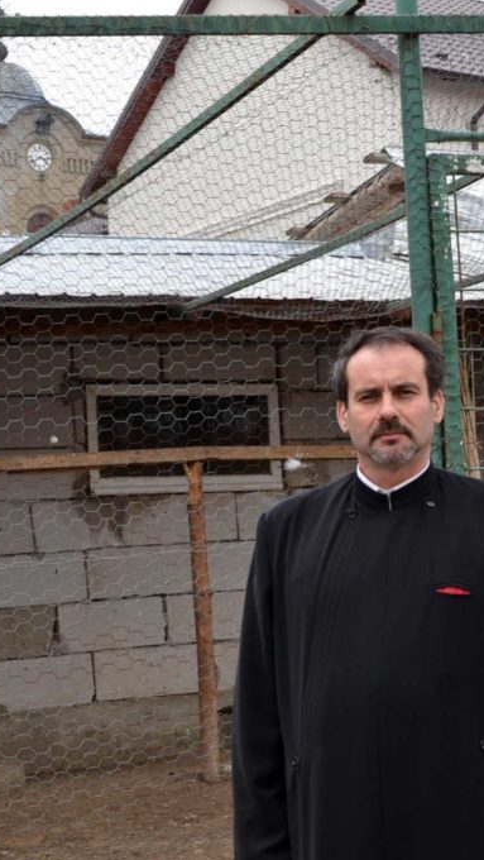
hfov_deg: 14.5
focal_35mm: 83
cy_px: 429
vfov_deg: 25.7
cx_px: 430
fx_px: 1887
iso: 100
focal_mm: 35
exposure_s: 1/80
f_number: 8
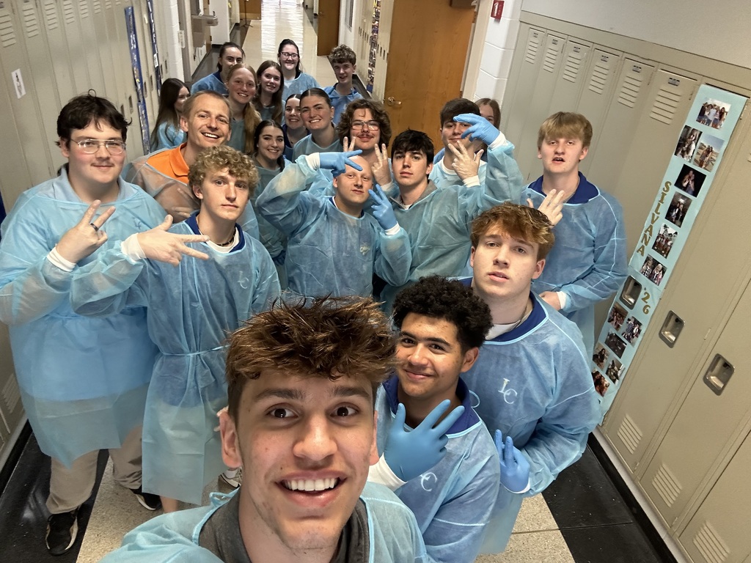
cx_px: 376
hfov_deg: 73.9
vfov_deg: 58.9
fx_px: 499
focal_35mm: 23
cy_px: 282
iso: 200
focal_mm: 2.69
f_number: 1.9
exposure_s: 1/60
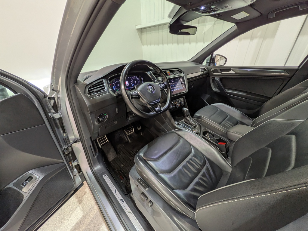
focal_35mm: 14
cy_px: 116
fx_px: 125
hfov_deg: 102.1
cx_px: 154
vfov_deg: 85.7
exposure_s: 1/30
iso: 53
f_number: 2.2
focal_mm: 1.83
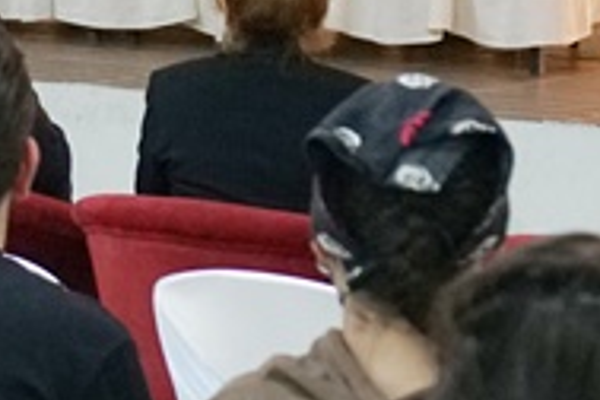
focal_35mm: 244
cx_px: 22
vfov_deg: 5.6
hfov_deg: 8.4
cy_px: 75
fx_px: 4066
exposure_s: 1/160
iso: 2000
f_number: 2.8
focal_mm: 30
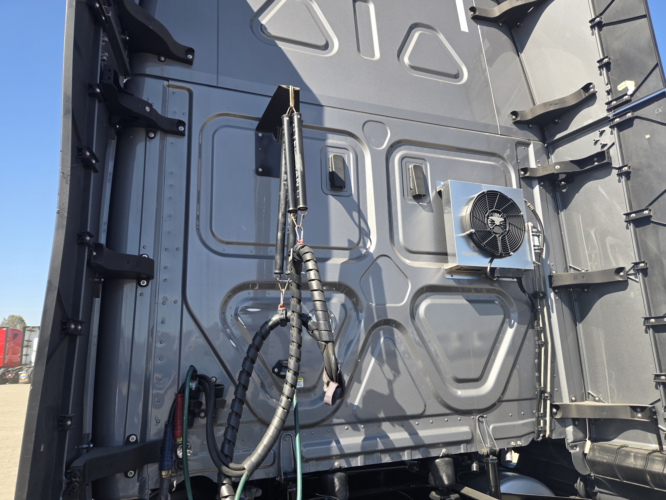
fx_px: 462
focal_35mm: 24
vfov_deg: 56.8
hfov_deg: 71.6
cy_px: 251
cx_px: 343
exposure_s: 1/692
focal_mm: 5.4
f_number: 1.8
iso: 25
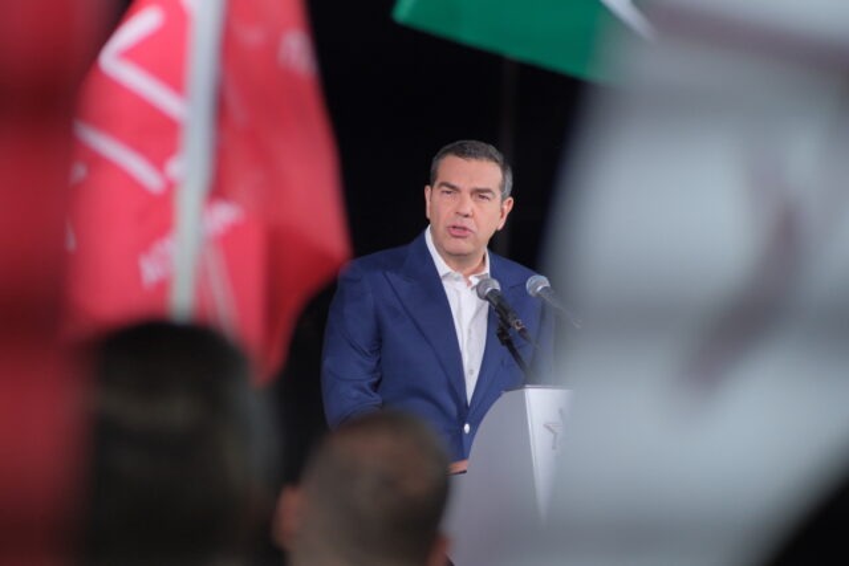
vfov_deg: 10.7
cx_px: 424
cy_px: 283
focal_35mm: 128
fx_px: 3019
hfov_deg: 16.0
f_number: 1.8
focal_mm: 85
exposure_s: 1/250
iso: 640
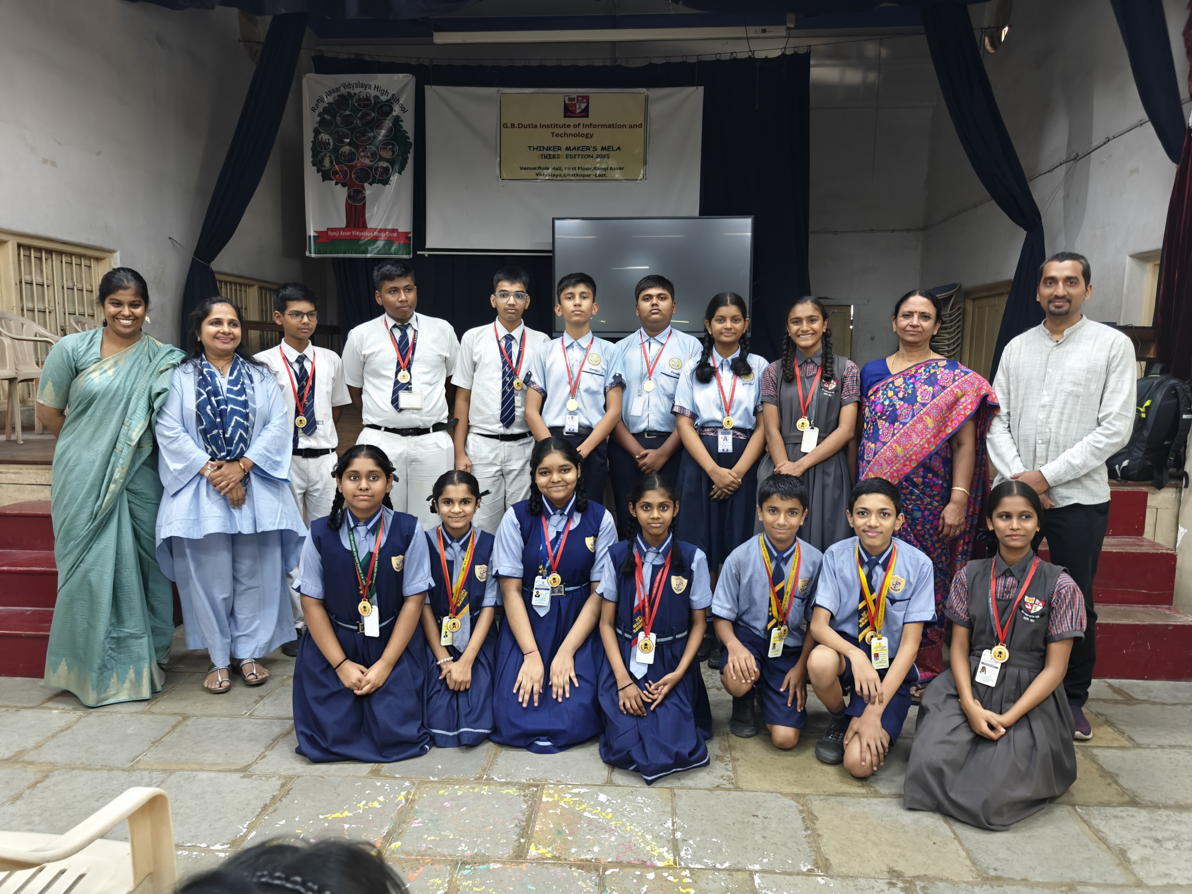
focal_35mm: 23
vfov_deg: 58.9
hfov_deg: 73.9
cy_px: 447
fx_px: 792
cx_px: 596
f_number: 1.6
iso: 1000
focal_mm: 6.06
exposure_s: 1/100
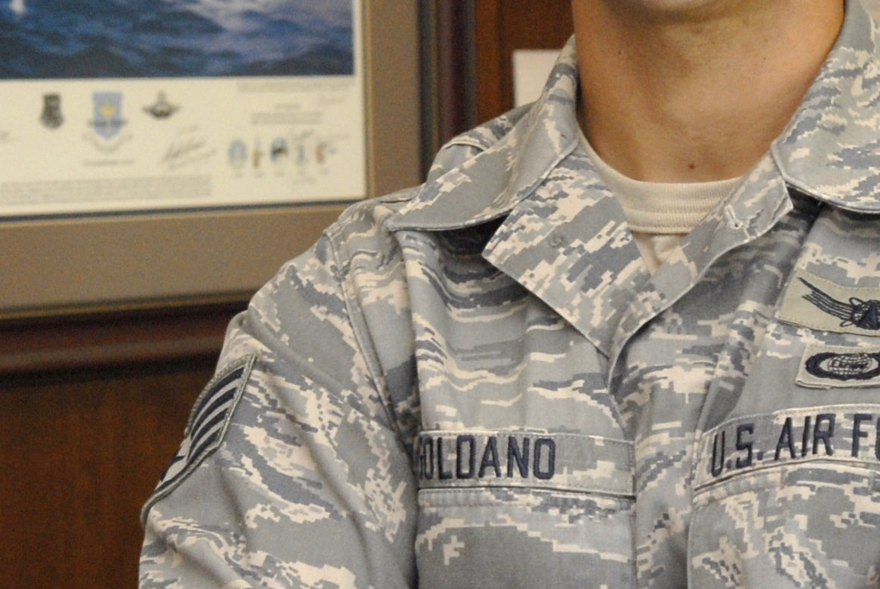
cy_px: 152
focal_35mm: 171
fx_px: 4185
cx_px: 230
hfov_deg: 12.0
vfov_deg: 8.0
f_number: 4.5
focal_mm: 34
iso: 320
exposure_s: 1/125
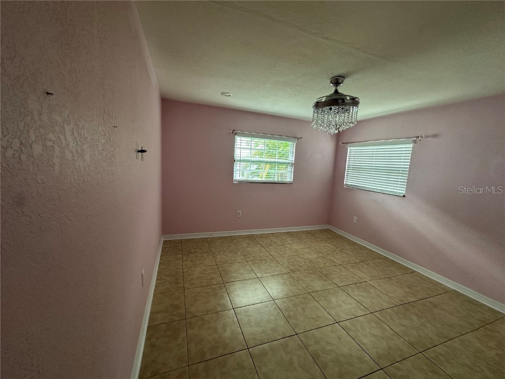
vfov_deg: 85.7
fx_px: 204
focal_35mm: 14
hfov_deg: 102.1
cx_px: 252
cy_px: 190
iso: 250
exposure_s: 1/60
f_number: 2.2
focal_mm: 2.22
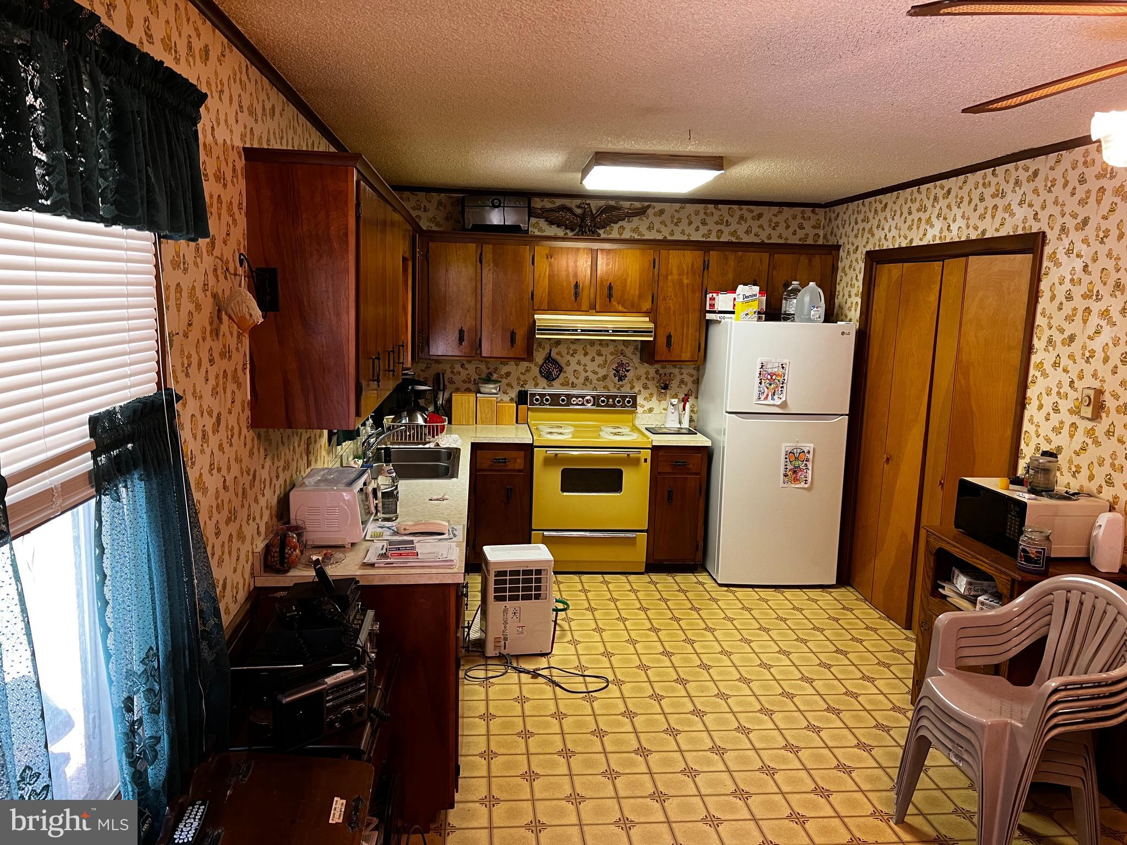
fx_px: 846
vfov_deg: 53.1
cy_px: 422
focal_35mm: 26
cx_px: 564
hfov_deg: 67.3
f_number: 1.5
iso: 200
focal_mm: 5.7
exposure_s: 1/60
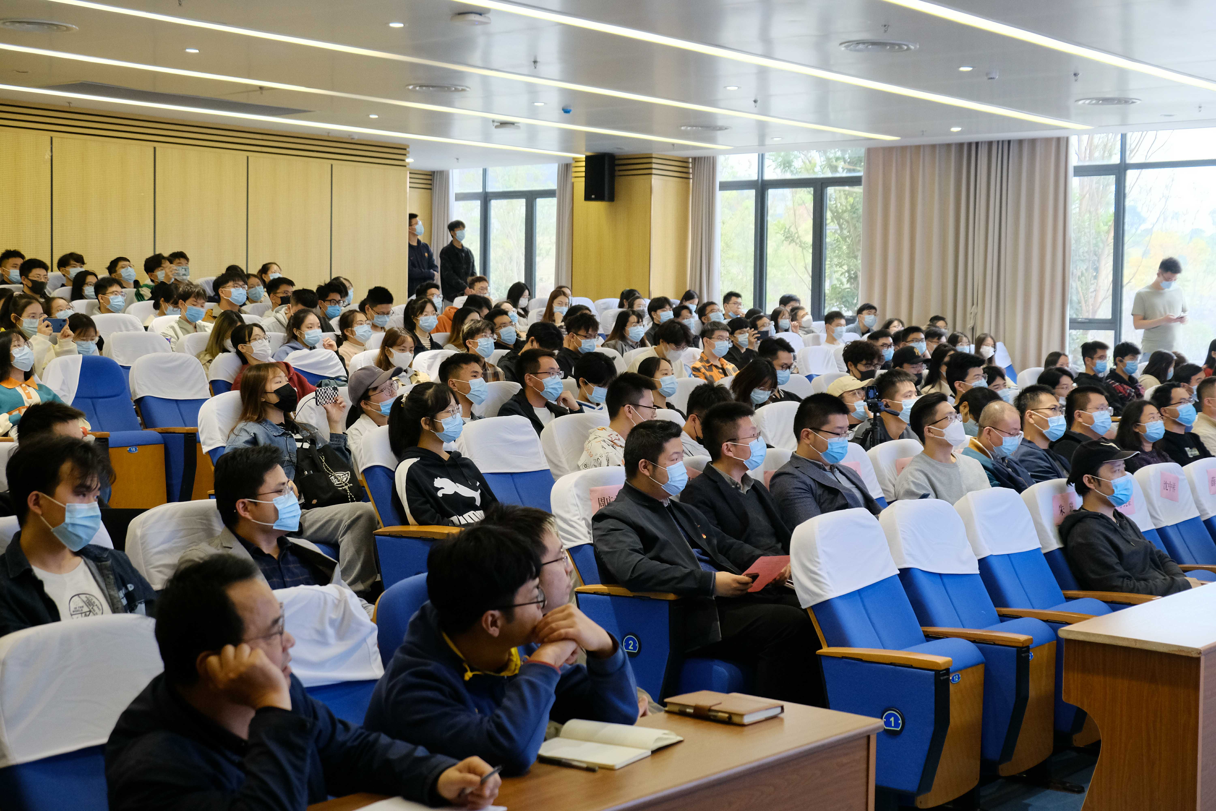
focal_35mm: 52
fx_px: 1756
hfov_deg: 38.2
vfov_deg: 26.0
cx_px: 608
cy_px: 406
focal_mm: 34.5
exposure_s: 1/80
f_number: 4.3
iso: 2000
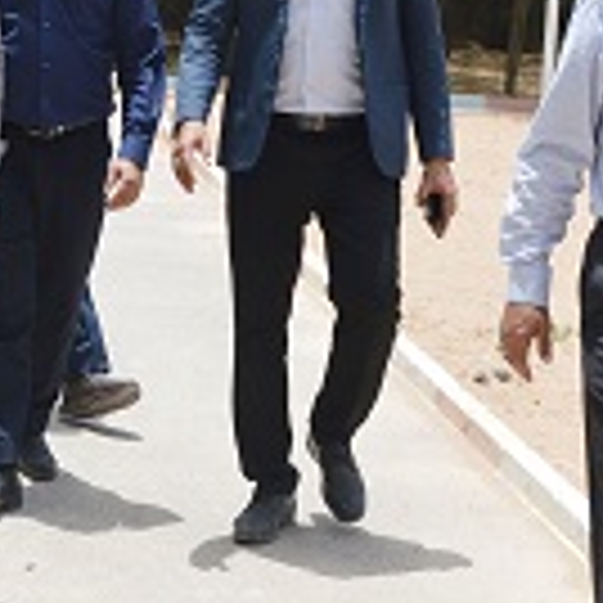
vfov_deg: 13.8
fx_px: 2483
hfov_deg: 13.7
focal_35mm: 126
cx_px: 32
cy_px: 184
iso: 100
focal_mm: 22
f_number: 8
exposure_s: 1/250
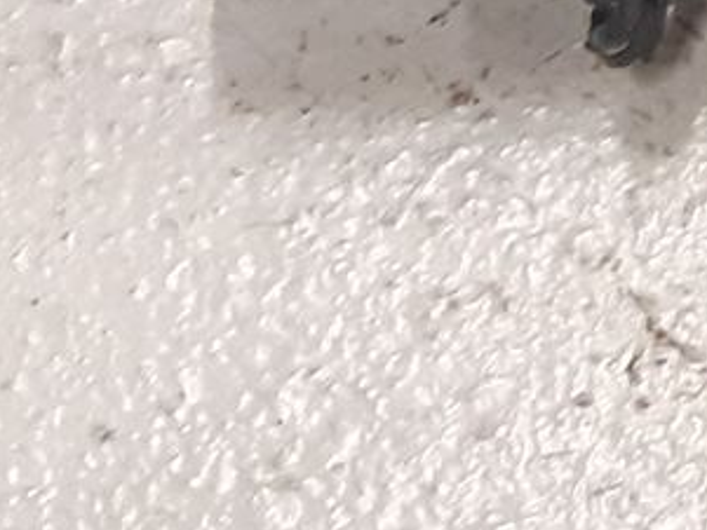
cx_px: 1494
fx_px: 3617
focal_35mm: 177
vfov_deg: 8.3
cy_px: -195
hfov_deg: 10.2
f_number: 1.7
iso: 200
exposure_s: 1/50
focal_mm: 3.93
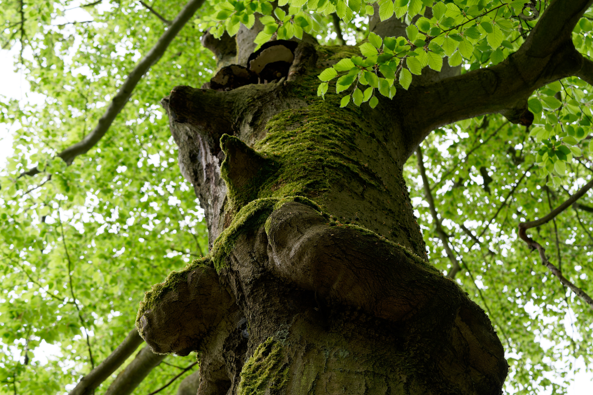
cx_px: 296
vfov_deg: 15.2
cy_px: 198
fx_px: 1482
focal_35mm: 90
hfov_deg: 22.6
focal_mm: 90
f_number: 8
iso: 800
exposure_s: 1/125
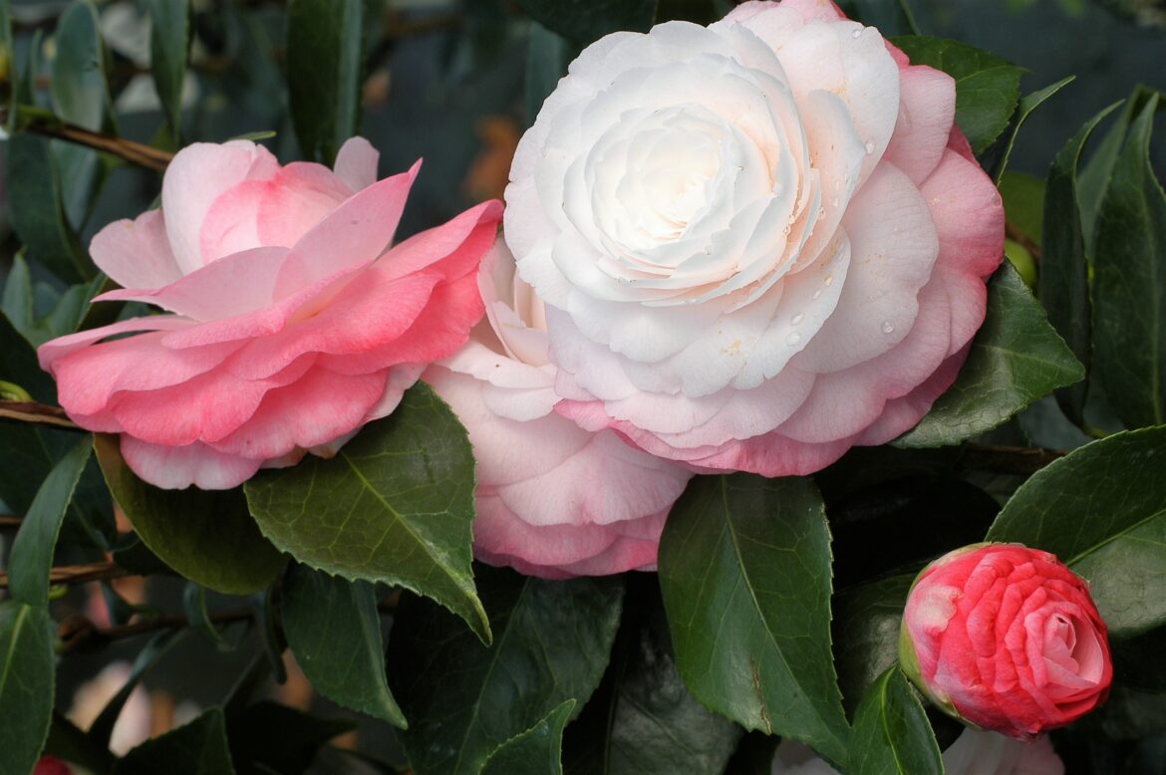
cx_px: 583
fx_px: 5340
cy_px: 388
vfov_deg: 8.3
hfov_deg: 12.5
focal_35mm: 165
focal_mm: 110
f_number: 11
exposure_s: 1/100
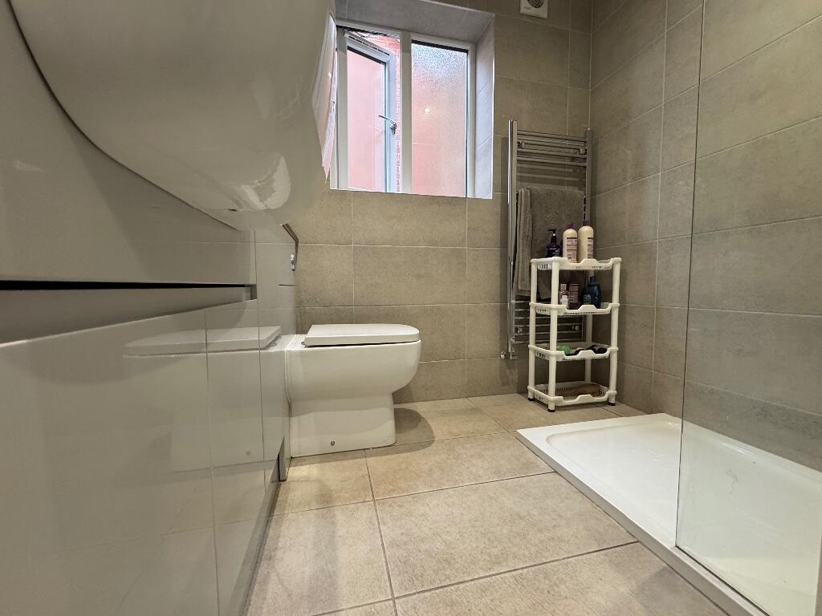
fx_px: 332
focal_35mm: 14
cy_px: 308
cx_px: 411
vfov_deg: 85.7
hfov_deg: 102.1
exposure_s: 1/50
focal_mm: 2.22
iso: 250
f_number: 2.2
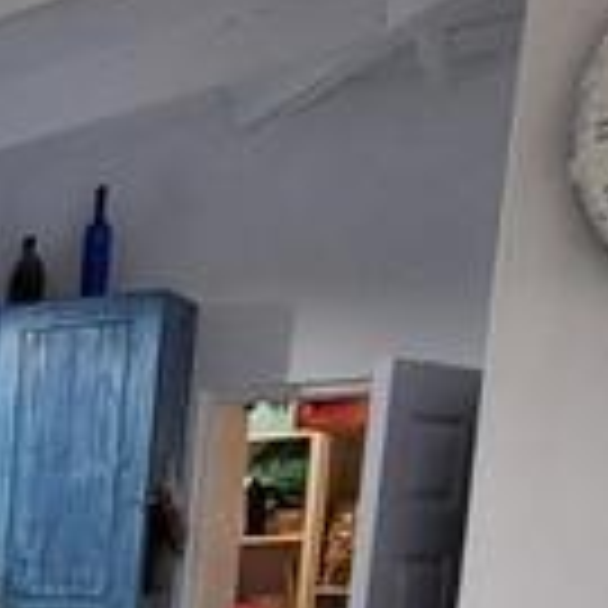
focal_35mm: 68
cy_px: 820
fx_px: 1351
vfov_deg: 22.3
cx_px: -513
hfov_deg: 18.9
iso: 250
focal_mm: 1.42
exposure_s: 1/33
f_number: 2.2
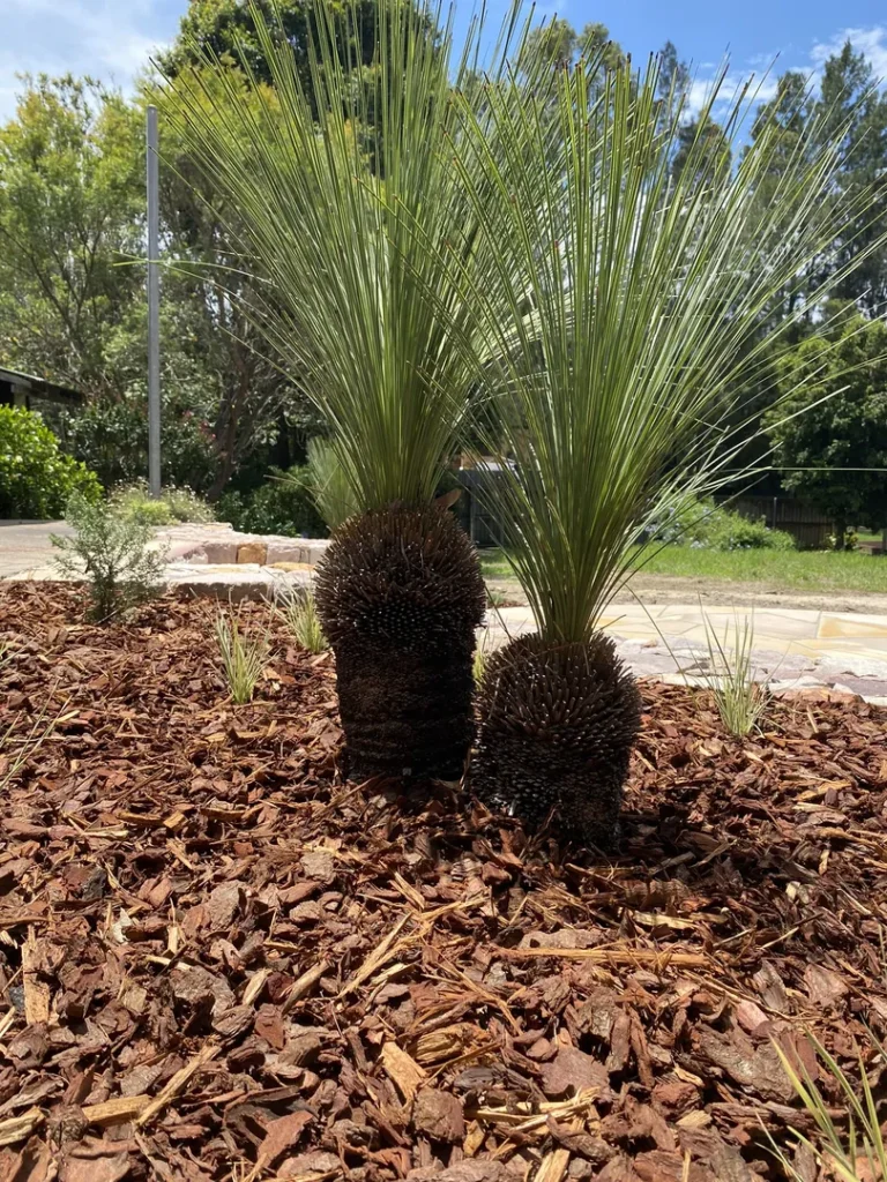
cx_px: 444
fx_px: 888
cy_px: 591
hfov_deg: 53.1
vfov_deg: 67.3
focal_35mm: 26
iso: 32
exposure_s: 1/1272
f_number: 1.8
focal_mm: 4.25
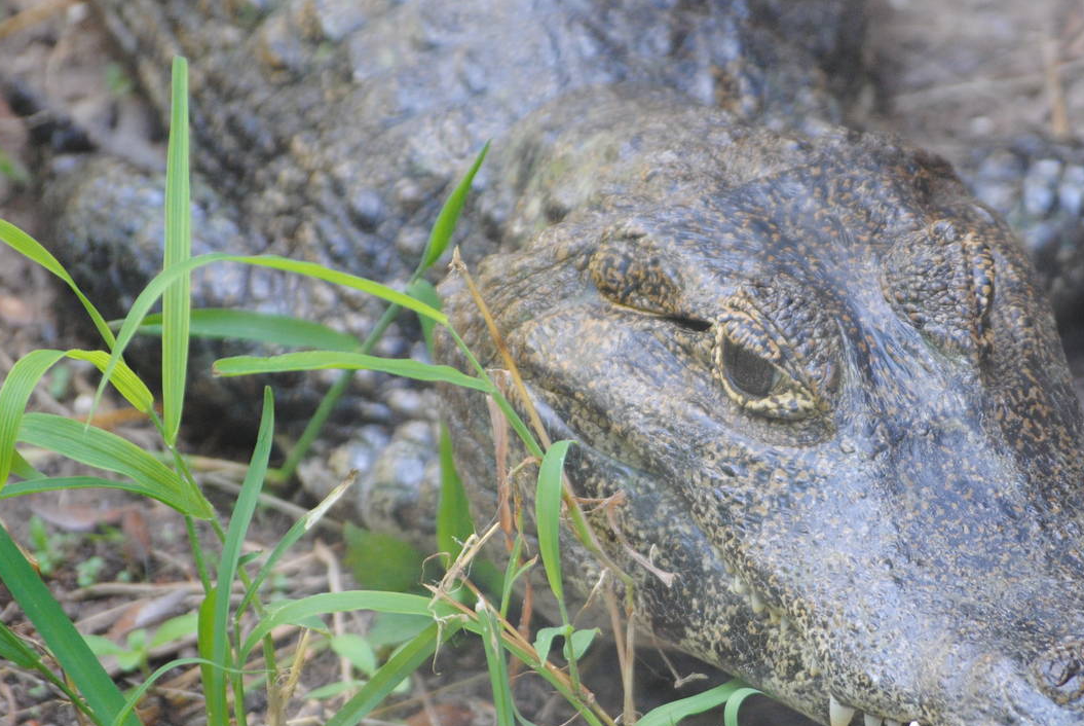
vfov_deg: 5.2
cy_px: 410
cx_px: 732
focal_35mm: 264
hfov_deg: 7.8
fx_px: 7958
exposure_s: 1/80
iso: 400
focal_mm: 116
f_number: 4.8
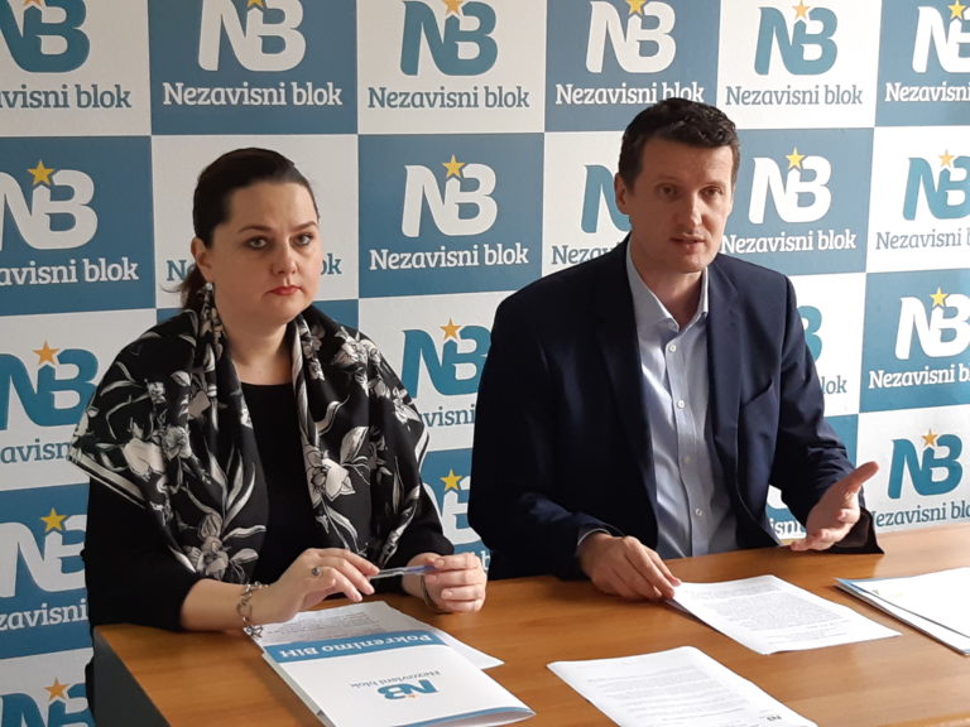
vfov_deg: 53.1
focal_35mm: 26
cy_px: 364
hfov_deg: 67.3
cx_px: 485
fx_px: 729
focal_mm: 3.93
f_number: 1.7
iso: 200
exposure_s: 1/50
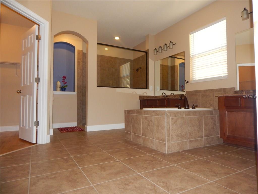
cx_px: 129
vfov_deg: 61.1
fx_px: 164
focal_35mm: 22
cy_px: 97
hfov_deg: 76.4
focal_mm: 4
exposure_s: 1/30
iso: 200
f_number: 3
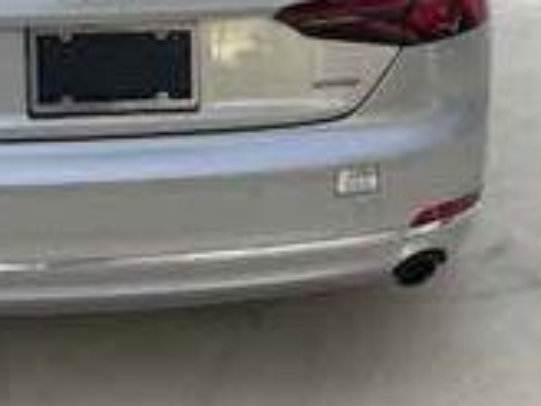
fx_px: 1203
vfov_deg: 18.5
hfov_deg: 25.2
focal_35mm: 77
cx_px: 181
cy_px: -23
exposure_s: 1/435
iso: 32
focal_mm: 5.1
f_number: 1.6
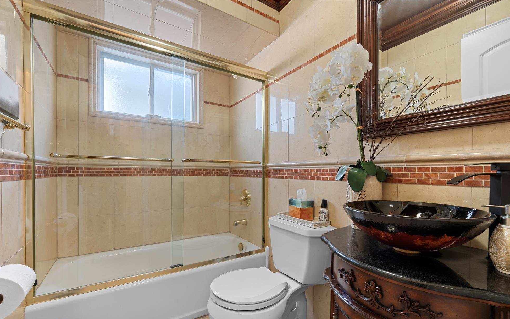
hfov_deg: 101.4
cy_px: 178
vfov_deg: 74.5
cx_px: 248
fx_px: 208
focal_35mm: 15
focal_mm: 14
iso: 400
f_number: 10
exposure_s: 1/3
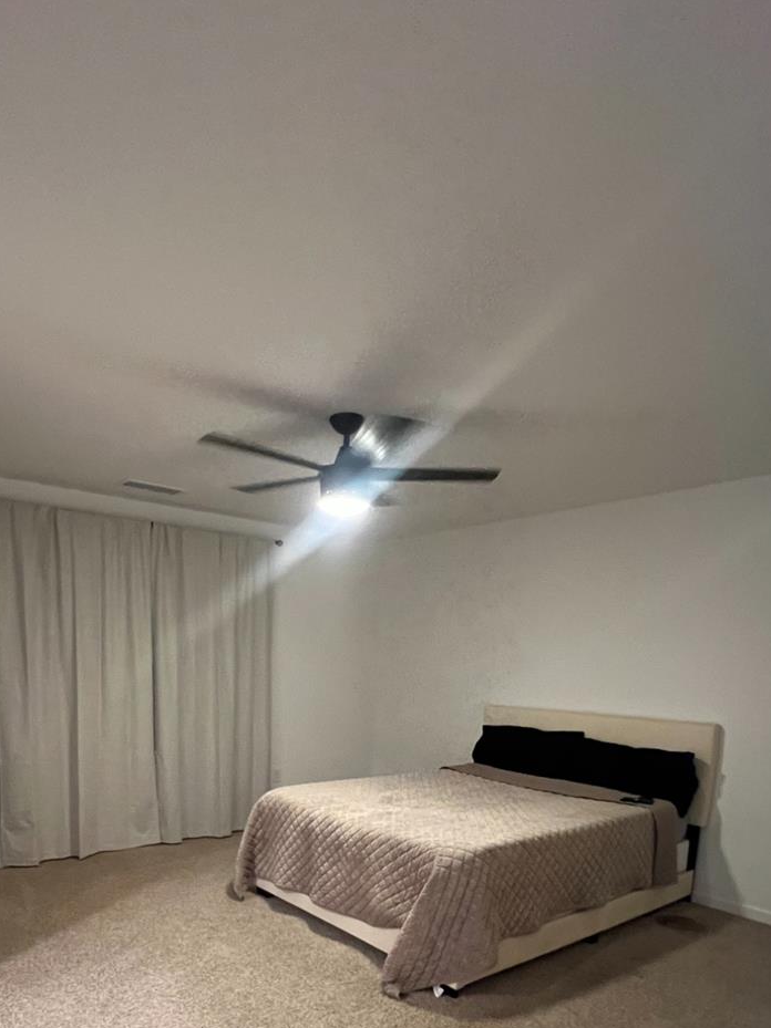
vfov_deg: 73.3
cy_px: 775
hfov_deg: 62.9
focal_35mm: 21
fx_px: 624
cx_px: 311
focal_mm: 1.57
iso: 800
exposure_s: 1/40
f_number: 1.8
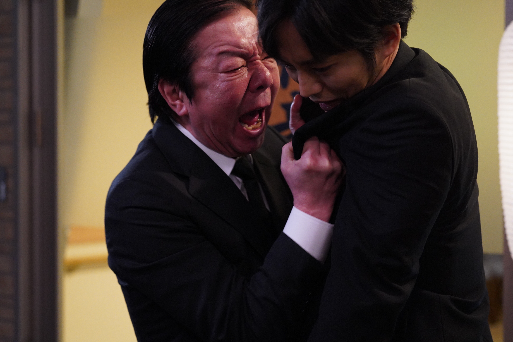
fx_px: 1225
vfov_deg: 15.9
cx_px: 255
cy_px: 173
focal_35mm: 86
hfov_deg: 23.6
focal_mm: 85
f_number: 4
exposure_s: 1/125
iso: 6400
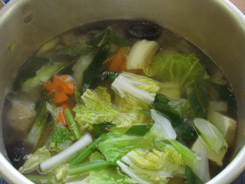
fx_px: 389
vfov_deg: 26.6
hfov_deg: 34.9
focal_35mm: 55
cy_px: 92
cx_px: 122
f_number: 4.1
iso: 500
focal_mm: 9.77
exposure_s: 1/125
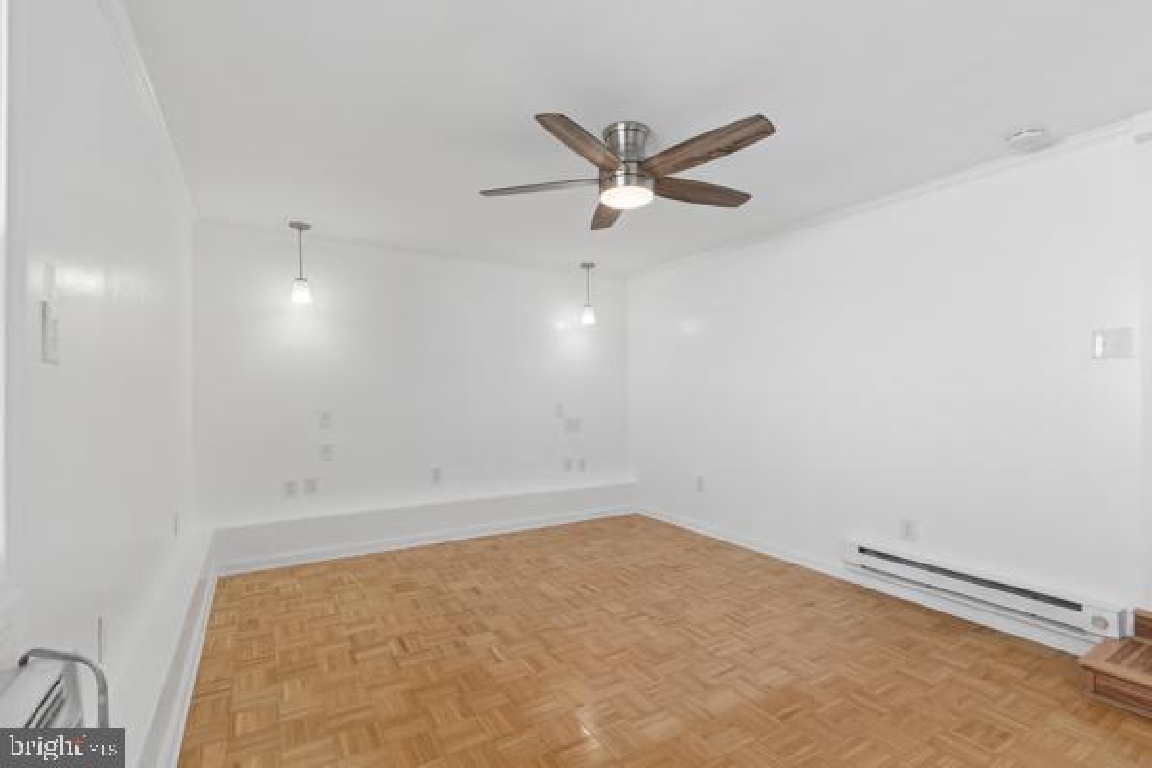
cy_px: 384
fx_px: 528
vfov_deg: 72.1
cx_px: 576
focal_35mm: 16
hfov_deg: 95.0
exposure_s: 1/80
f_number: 8
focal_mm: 11
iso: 400
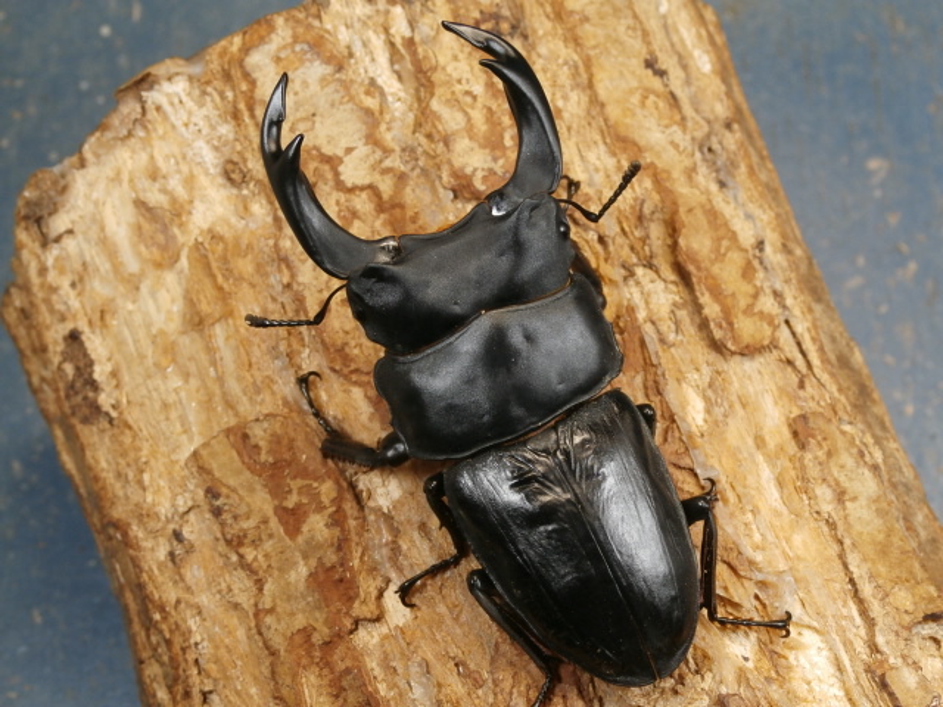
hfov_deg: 29.0
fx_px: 1825
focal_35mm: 67
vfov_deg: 21.9
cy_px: 354
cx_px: 472
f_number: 4.3
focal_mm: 11.86
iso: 200
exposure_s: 1/80
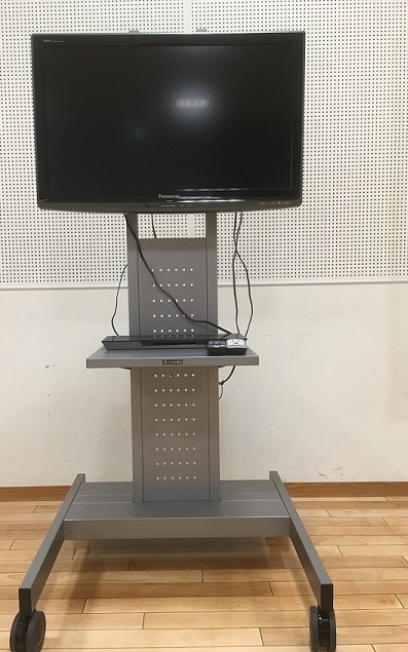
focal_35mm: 31
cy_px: 324
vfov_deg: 61.2
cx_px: 176
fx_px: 551
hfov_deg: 40.5
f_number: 2.2
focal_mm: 4.15
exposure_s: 1/30
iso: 80
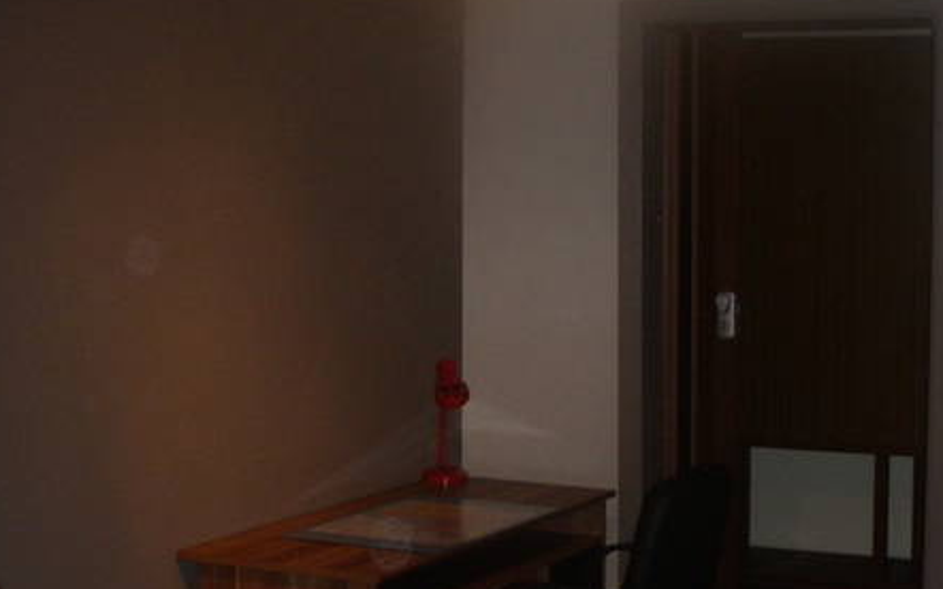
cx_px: 646
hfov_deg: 28.4
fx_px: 1850
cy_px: 497
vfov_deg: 17.9
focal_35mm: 72
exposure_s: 1/30
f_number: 3.5
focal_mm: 6.7
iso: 200
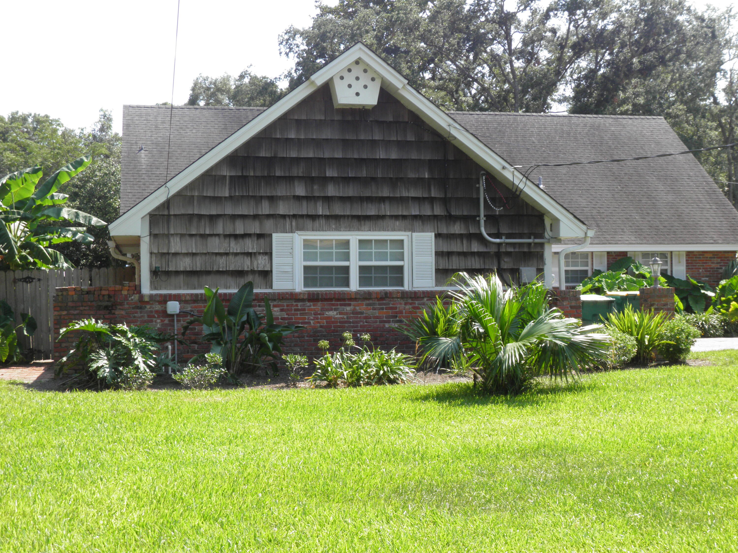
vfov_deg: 29.7
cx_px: 369
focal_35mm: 49
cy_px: 276
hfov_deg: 38.9
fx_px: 1045
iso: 50
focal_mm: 8.9
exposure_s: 1/100
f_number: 5.5
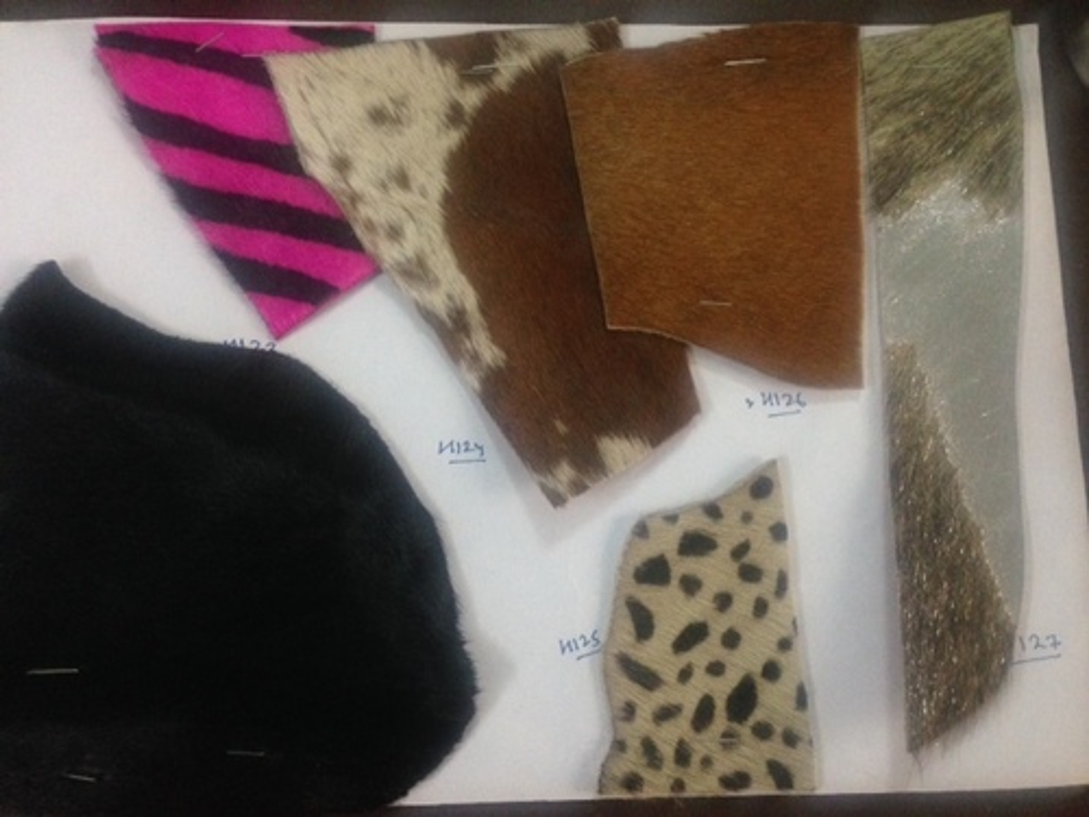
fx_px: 1038
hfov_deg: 55.4
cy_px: 408
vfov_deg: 42.9
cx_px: 544
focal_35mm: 33
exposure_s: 1/20
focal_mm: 4.12
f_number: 2.4
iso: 250
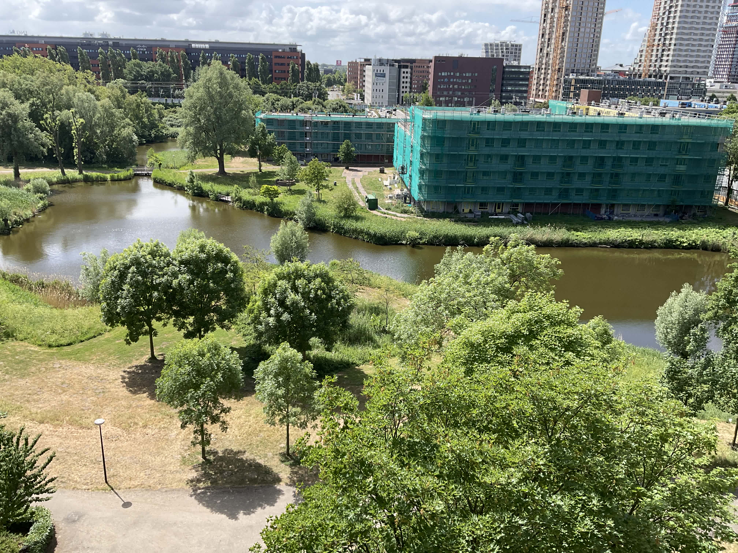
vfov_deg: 48.2
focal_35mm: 29
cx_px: 369
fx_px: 618
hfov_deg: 61.7
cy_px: 276
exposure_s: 1/855
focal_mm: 3
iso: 16
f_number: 1.8
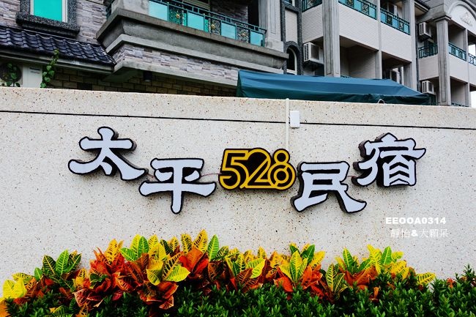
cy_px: 158
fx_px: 317
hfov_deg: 73.8
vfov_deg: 53.1
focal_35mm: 24
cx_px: 238
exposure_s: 1/80
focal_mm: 8.8
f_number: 4
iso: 125
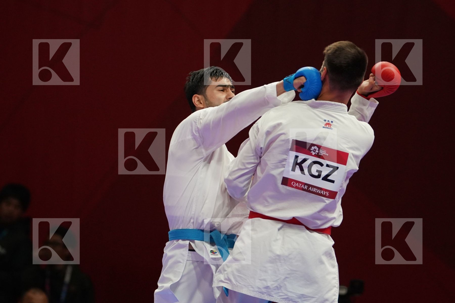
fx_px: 4663
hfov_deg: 5.6
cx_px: 228
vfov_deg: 3.7
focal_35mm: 369
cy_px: 152
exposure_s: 1/1000
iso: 2500
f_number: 4
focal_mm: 246
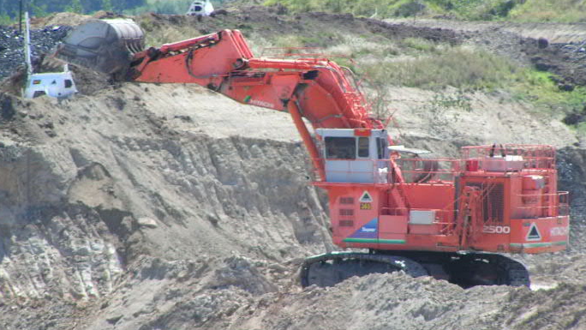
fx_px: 6061
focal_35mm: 390
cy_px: 146
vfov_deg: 3.1
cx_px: 298
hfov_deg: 5.5
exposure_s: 1/400
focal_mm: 52
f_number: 4.5
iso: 50
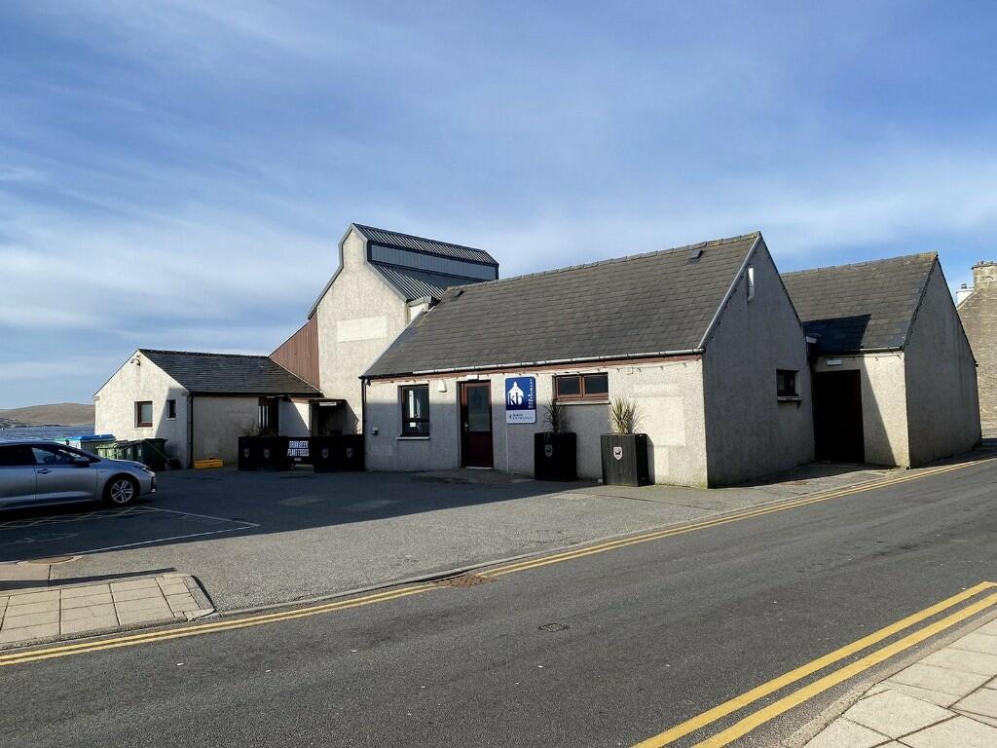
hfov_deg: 67.3
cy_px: 374
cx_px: 498
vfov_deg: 53.1
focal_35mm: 26
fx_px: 749
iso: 32
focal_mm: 4.25
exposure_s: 1/2755
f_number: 1.8
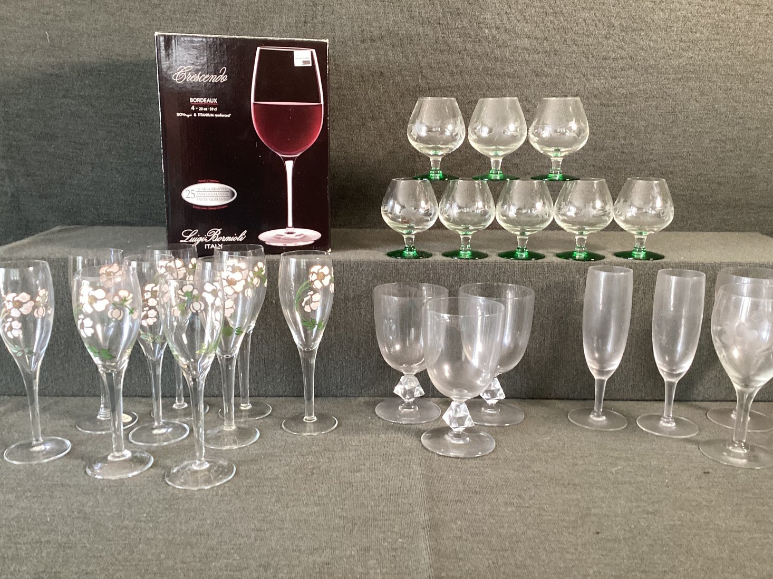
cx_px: 381
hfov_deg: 56.8
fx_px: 714
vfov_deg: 44.1
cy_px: 283
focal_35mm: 32
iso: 200
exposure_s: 1/60
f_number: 2.4
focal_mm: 3.3
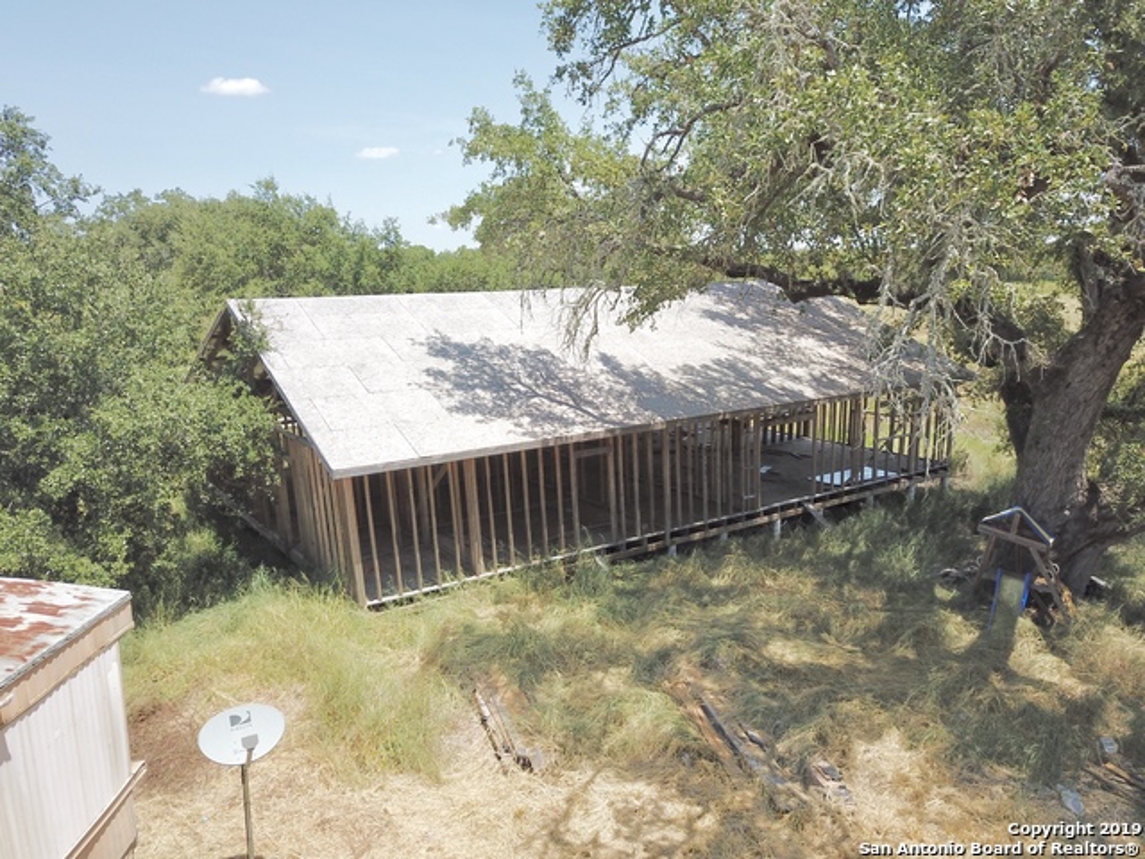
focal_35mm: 26
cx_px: 572
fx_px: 860
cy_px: 430
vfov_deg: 53.1
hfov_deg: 67.3
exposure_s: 1/887
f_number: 2.2
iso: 100
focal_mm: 4.73
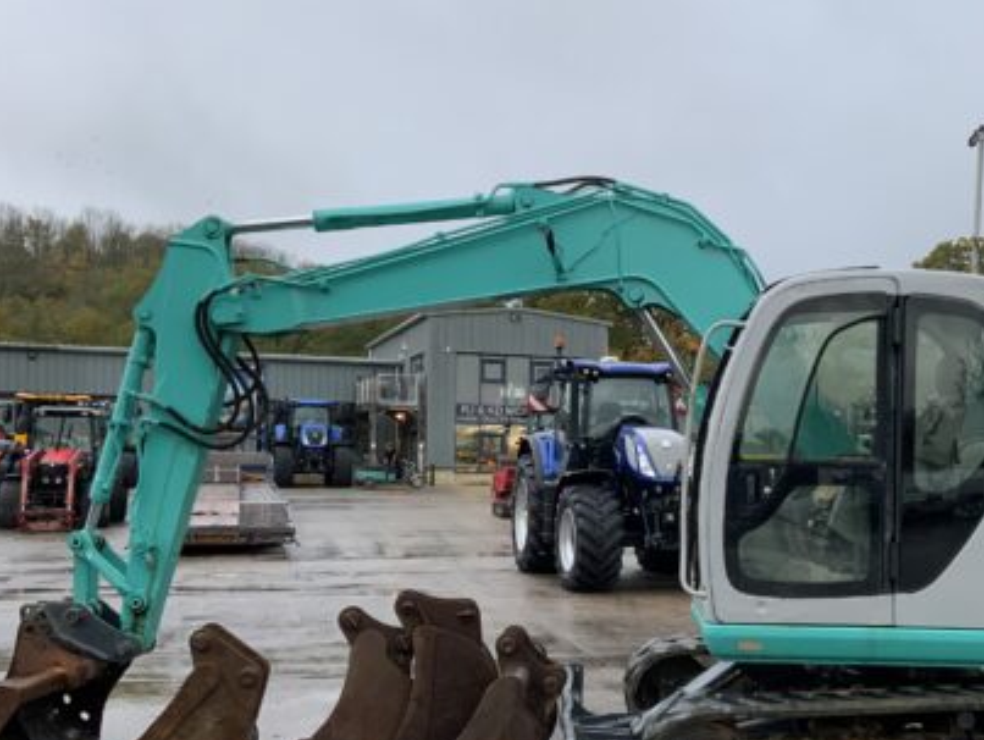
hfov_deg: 40.7
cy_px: 425
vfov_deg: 31.5
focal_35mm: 46
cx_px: 652
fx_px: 1309
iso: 50
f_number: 1.8
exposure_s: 1/120
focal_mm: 3
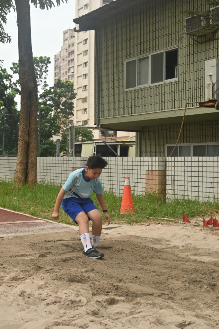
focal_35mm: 49
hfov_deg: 27.6
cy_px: 164
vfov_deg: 40.5
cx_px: 110
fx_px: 445
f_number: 5
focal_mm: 32.5
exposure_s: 1/2500
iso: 900
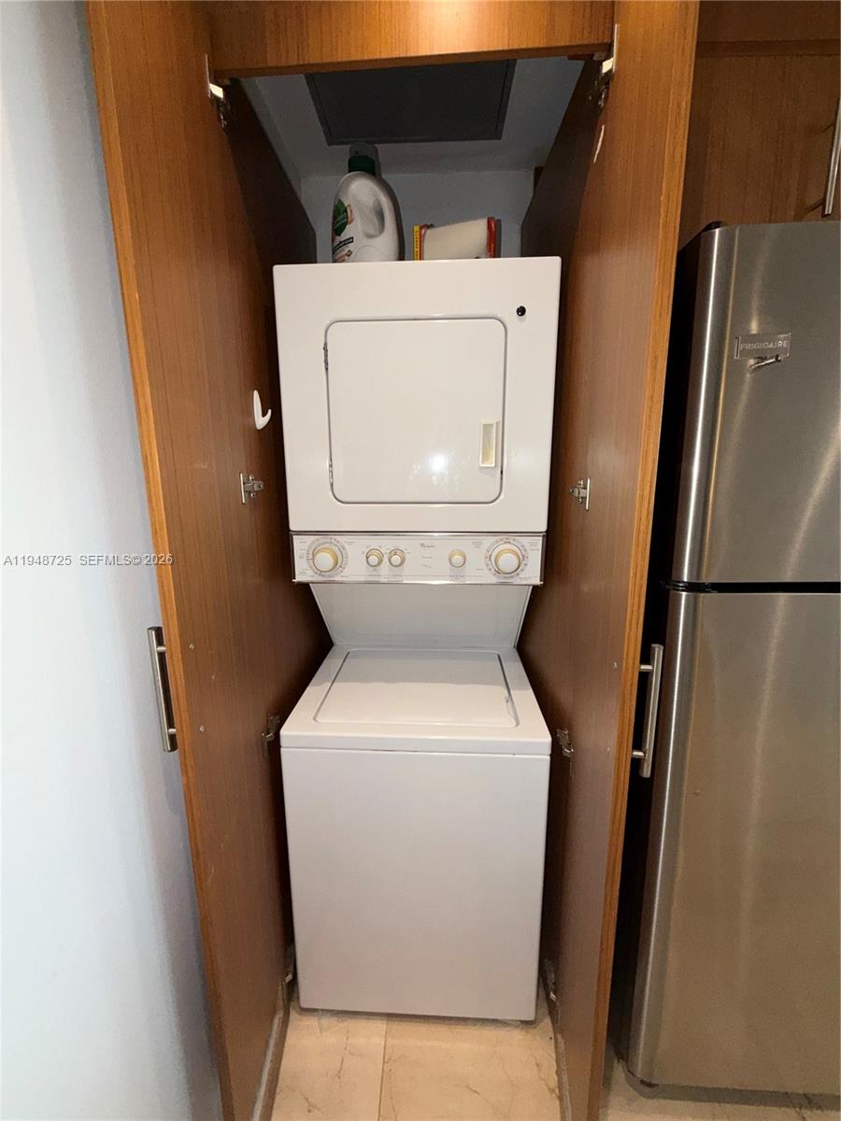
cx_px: 420
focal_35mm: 14
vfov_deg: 102.1
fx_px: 454
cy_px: 560
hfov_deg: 85.7
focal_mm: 2.22
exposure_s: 1/60
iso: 64
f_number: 2.2
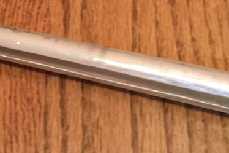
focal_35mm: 86
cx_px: 37
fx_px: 547
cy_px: 11
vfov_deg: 15.7
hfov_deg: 23.2
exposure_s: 1/15
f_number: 2.2
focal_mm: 4.15
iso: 200
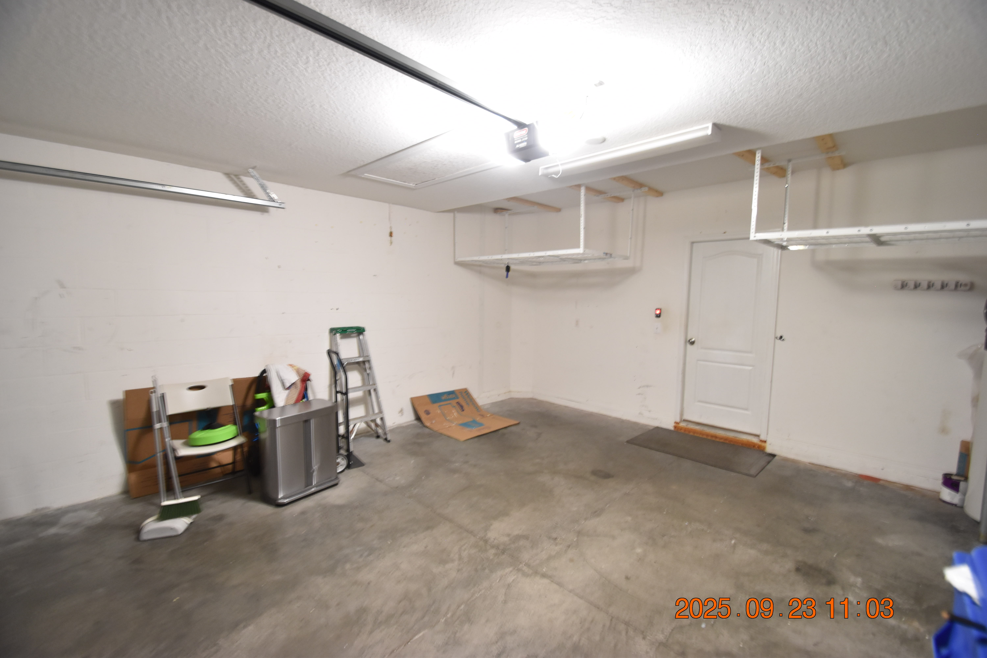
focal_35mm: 15
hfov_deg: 100.4
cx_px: 494
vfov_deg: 77.3
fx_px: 411
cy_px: 329
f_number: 4
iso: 800
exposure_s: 1/6
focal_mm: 10
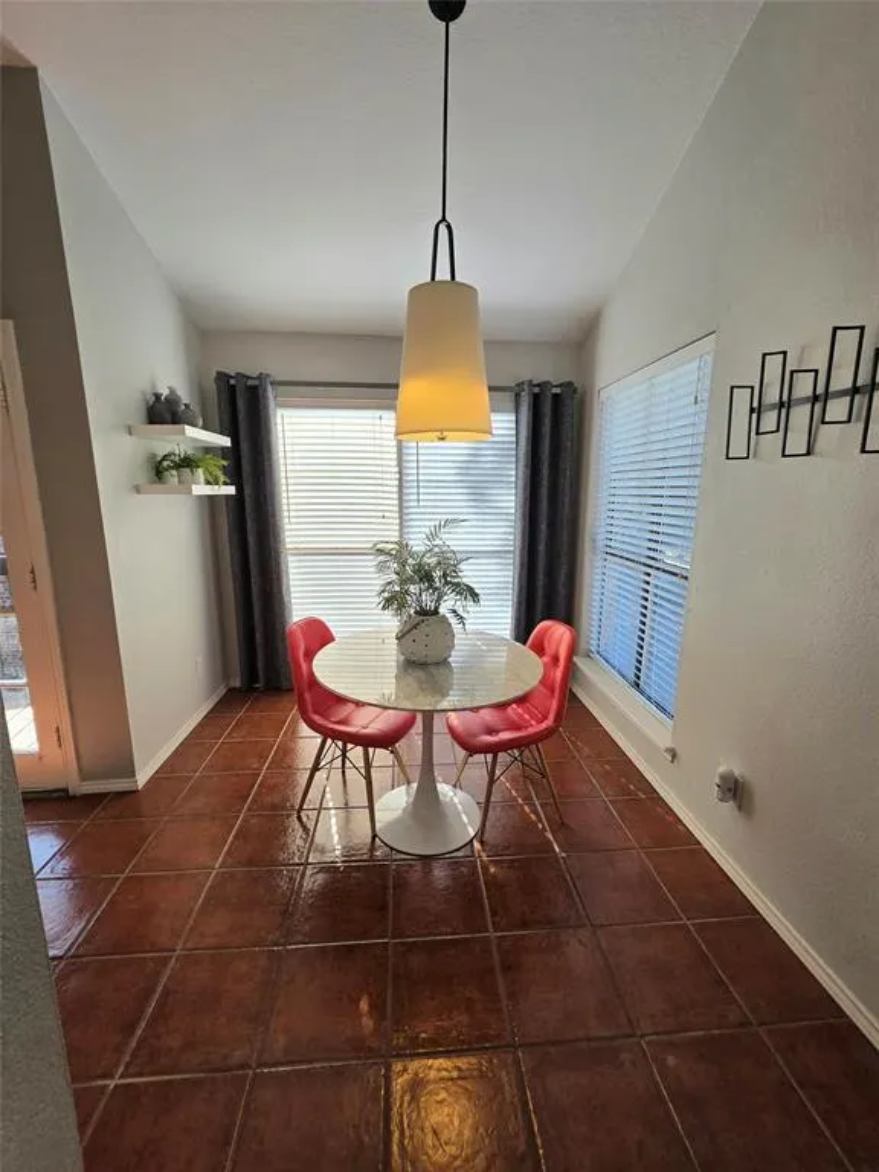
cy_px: 586
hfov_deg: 89.9
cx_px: 440
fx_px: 440
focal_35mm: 13
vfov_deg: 106.2
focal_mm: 2.2
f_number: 2.2
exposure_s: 1/303
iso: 50
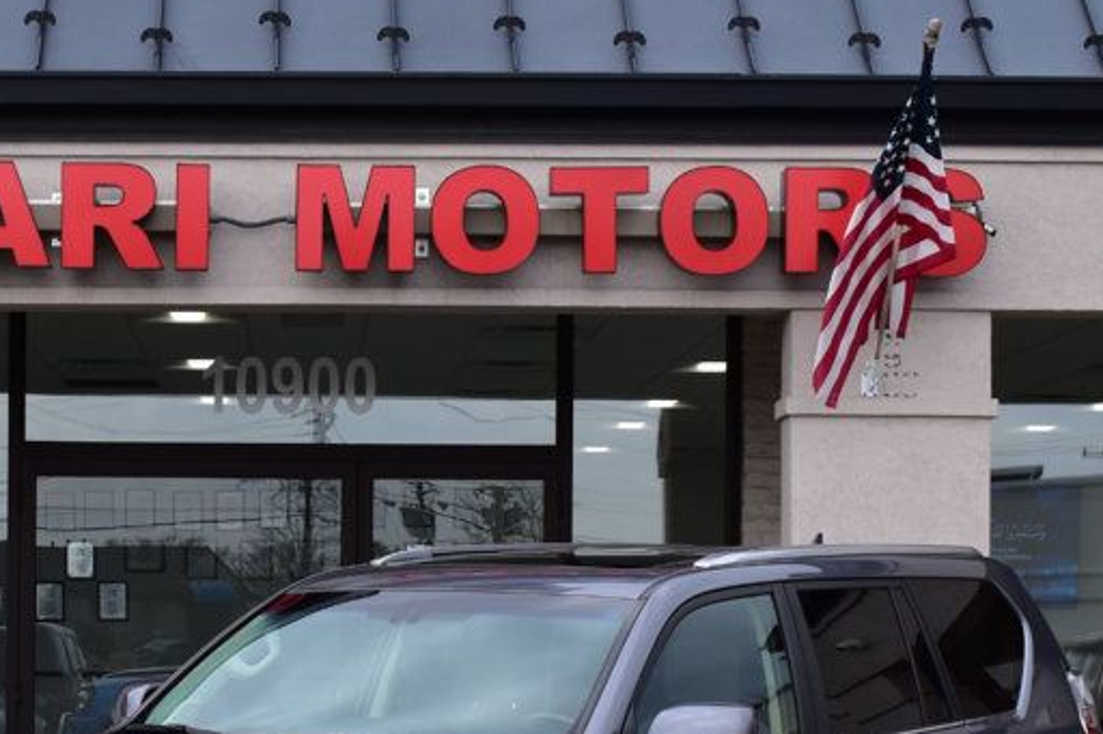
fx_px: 2848
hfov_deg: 21.7
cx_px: 267
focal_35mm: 93
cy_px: 674
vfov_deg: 14.5
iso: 400
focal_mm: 31
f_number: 10
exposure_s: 1/320
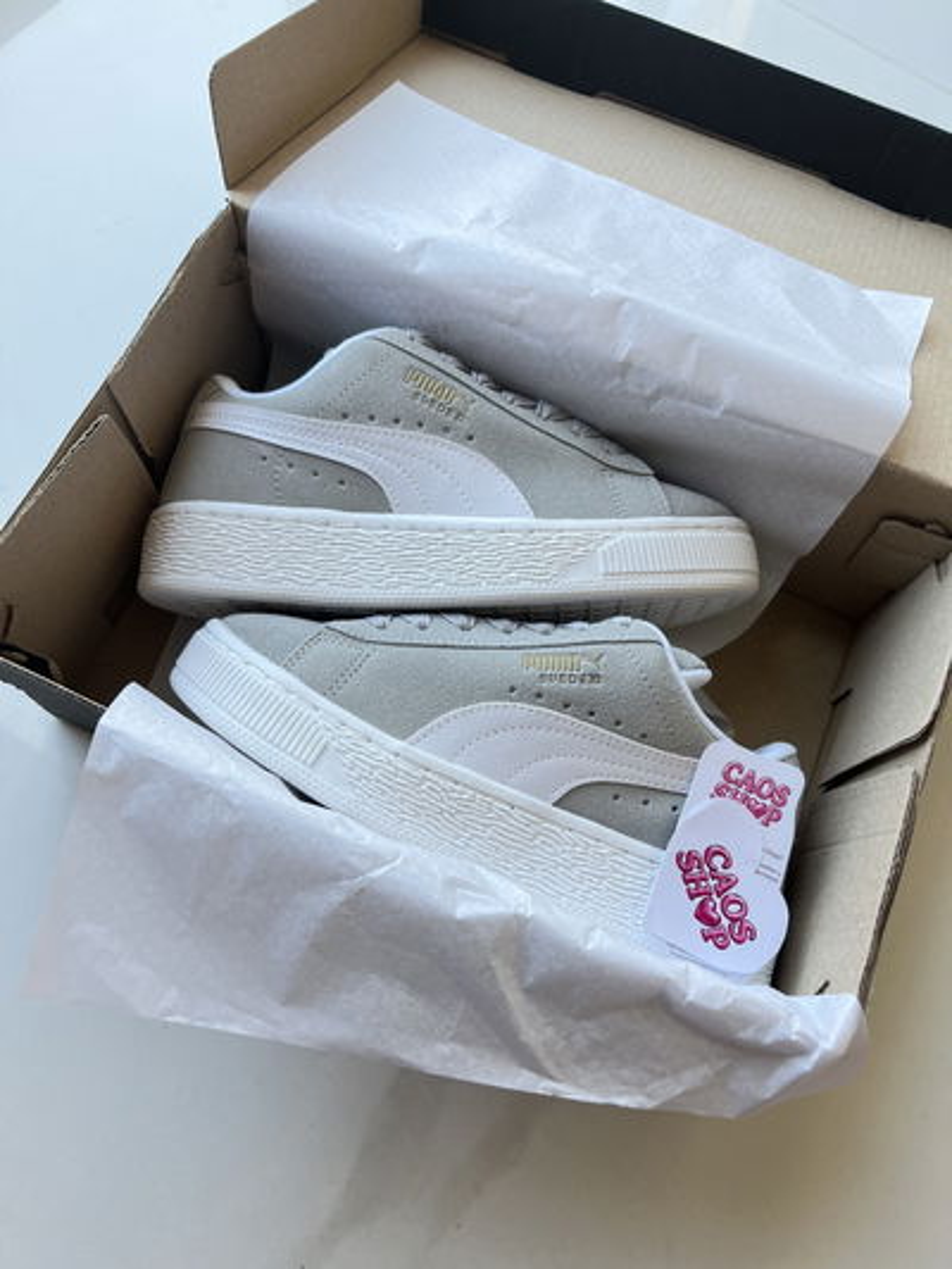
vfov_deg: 67.3
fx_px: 953
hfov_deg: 53.1
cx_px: 476
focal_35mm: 26
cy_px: 634
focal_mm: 5.1
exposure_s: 1/180
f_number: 1.6
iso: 40
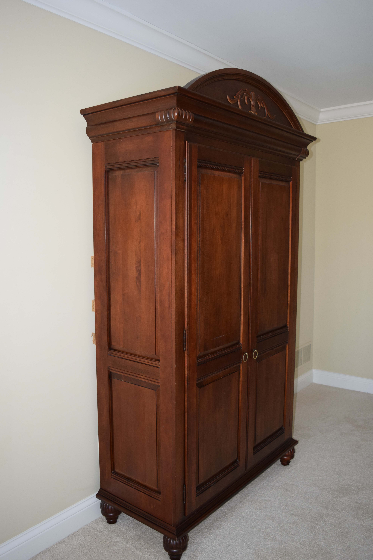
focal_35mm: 30
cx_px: 186
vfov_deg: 61.9
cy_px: 280
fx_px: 466
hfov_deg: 43.6
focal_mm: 20
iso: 800
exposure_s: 1/60
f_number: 4
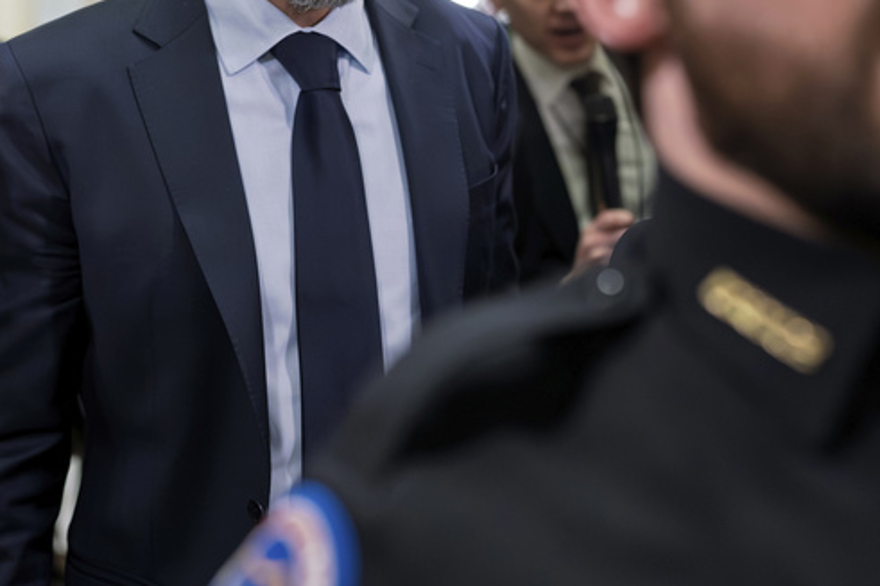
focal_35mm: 73
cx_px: 401
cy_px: 162
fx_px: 1784
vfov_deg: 18.6
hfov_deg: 27.7
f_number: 1.8
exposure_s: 1/500
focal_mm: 35
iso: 3200
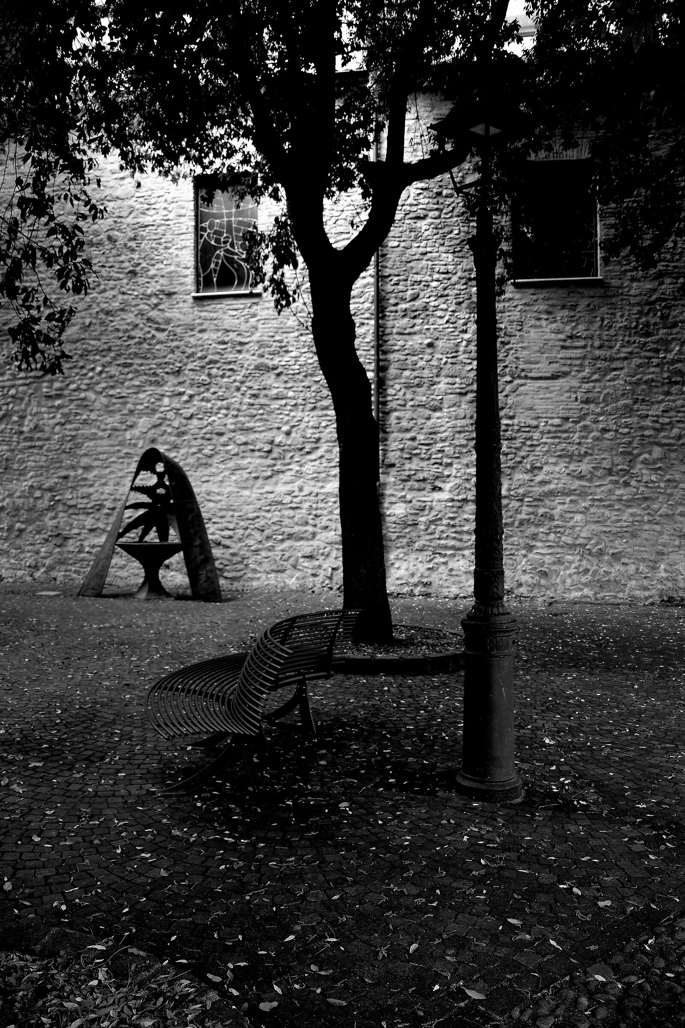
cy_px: 514
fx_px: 899
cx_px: 342
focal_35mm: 32
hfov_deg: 41.7
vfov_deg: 59.5
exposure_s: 1/100
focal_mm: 21
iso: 100
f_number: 4.5
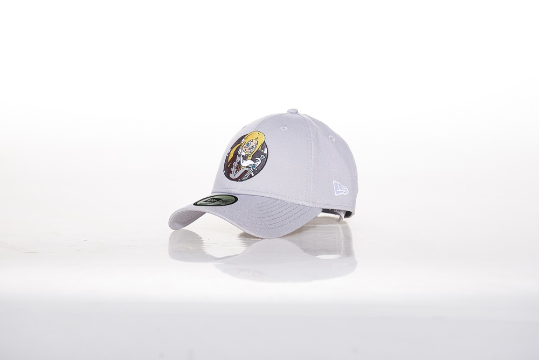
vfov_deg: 19.5
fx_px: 1049
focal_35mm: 70
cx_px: 270
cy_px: 180
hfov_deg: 28.8
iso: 640
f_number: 8
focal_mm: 70
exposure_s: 1/125
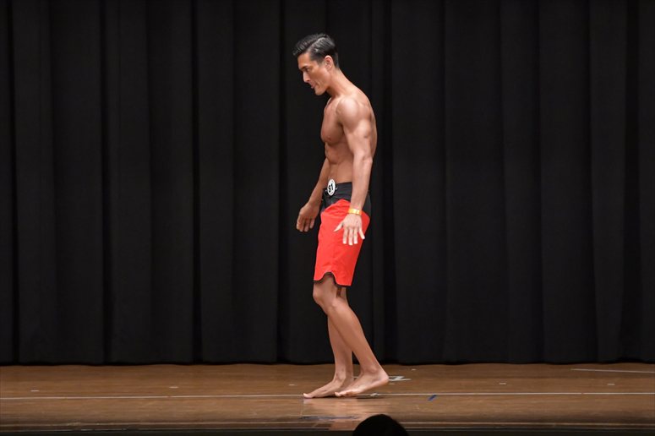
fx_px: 4092
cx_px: 328
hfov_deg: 9.2
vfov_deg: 6.1
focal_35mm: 225
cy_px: 218
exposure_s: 1/400
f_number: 5.6
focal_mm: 150
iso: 6400
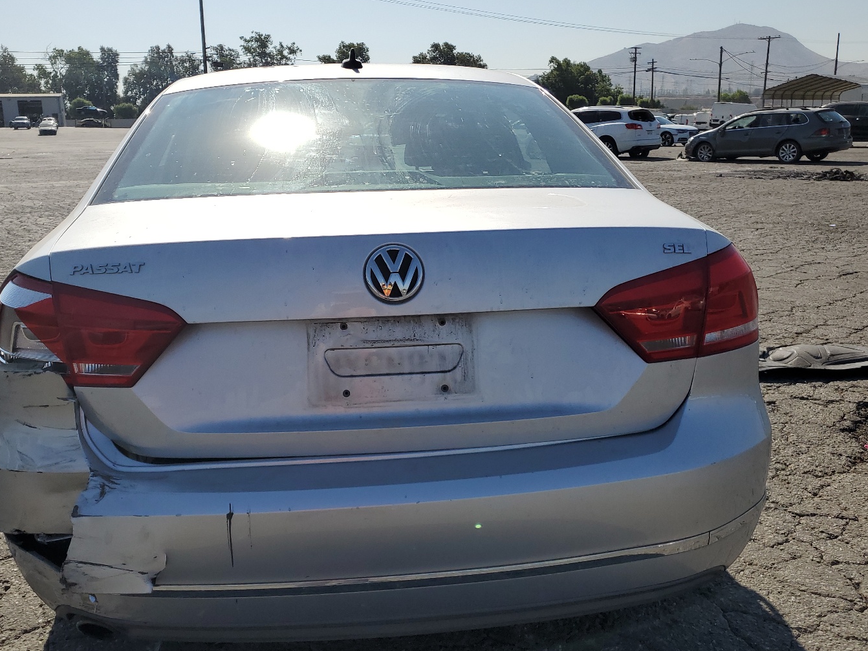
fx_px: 777
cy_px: 322
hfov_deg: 58.2
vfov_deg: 45.4
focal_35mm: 31
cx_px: 389
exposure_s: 1/10000
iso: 50
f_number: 1.5
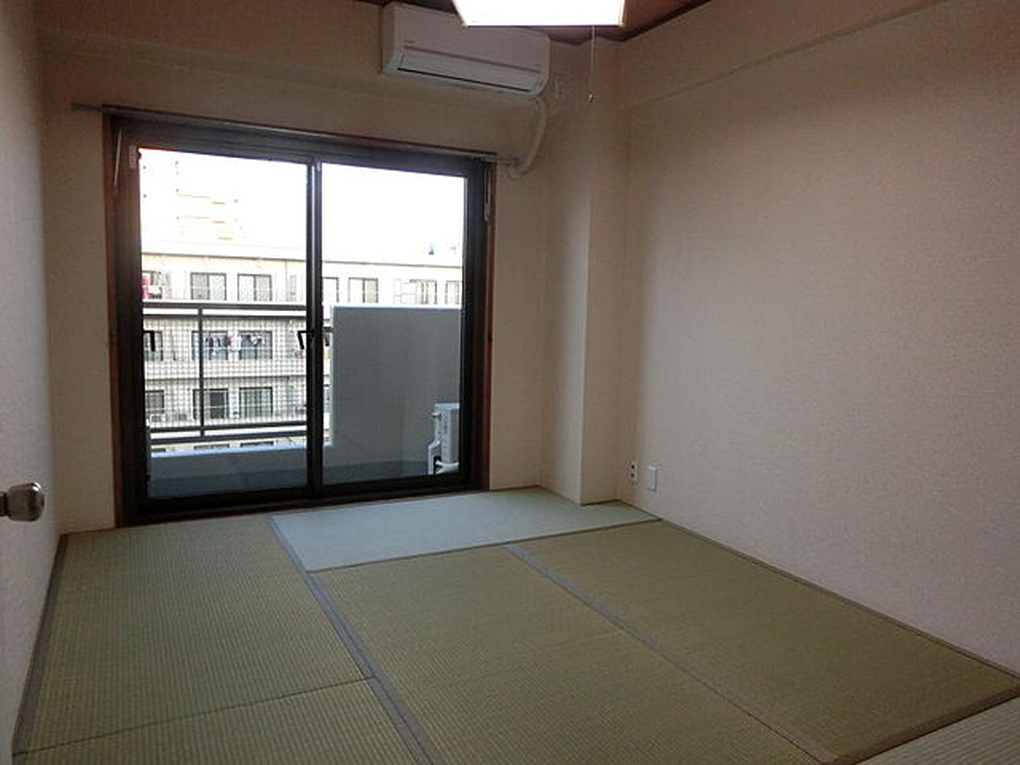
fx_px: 737
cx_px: 510
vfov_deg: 54.9
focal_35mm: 25
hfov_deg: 69.4
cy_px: 382
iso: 320
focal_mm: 4.5
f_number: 3.5
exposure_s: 1/125
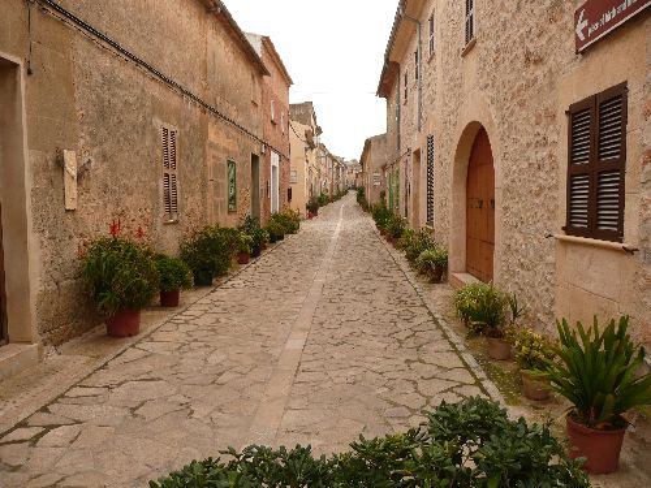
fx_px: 527
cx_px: 326
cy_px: 244
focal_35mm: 28
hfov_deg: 63.4
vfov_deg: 49.7
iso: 100
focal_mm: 4.6
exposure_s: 1/320
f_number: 3.3
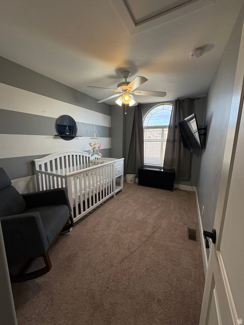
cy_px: 162
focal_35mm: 14
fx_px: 132
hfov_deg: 85.7
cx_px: 122
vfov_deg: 102.1
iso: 160
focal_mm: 2.22
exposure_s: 1/120
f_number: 2.2
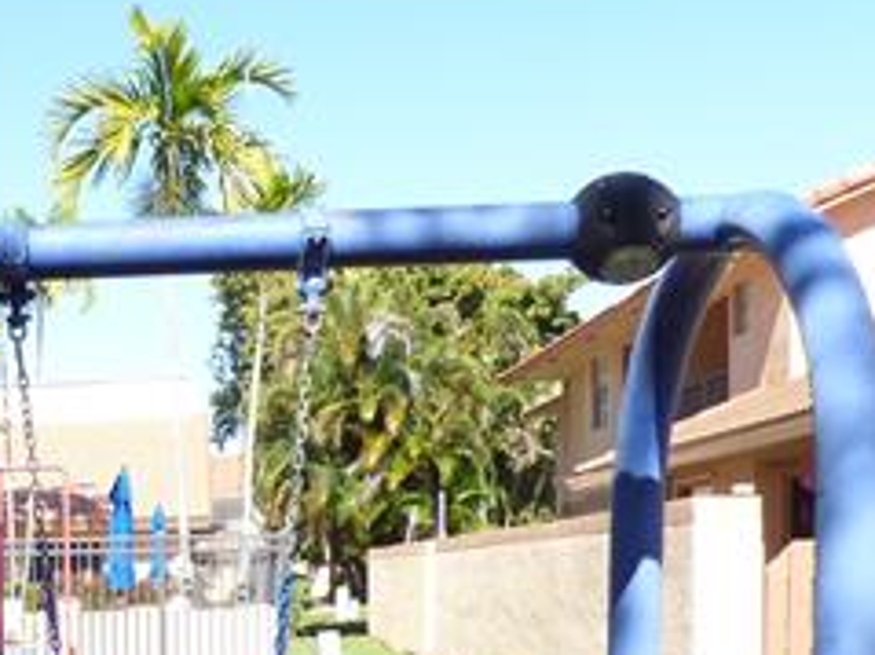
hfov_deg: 25.9
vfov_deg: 21.0
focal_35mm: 67
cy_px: 692
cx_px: -172
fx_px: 1693
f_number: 3.2
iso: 100
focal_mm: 3.58
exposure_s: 1/500
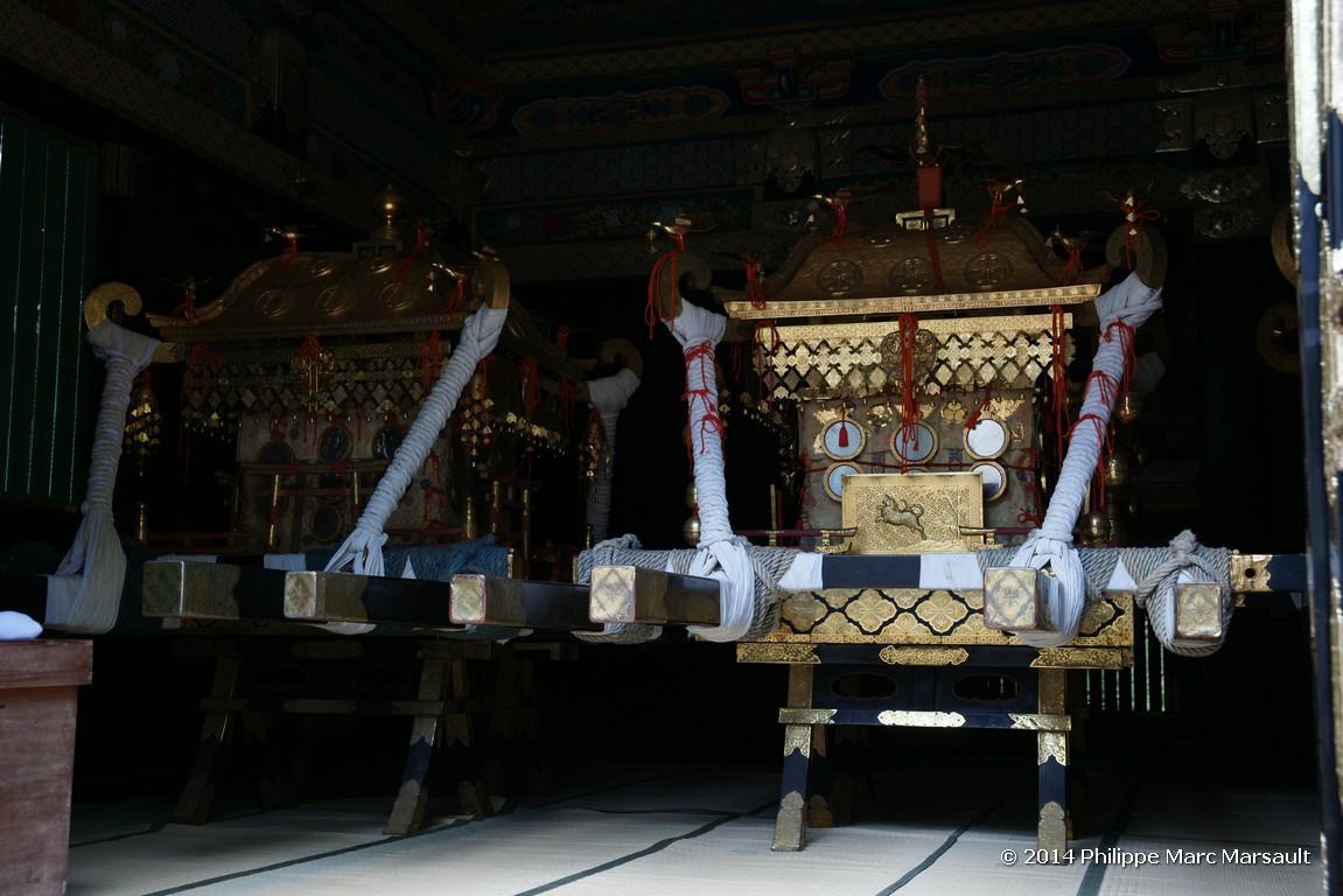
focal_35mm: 45
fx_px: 1679
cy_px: 448
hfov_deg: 43.6
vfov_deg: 29.9
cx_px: 672
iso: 400
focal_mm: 45
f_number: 4.5
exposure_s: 1/60
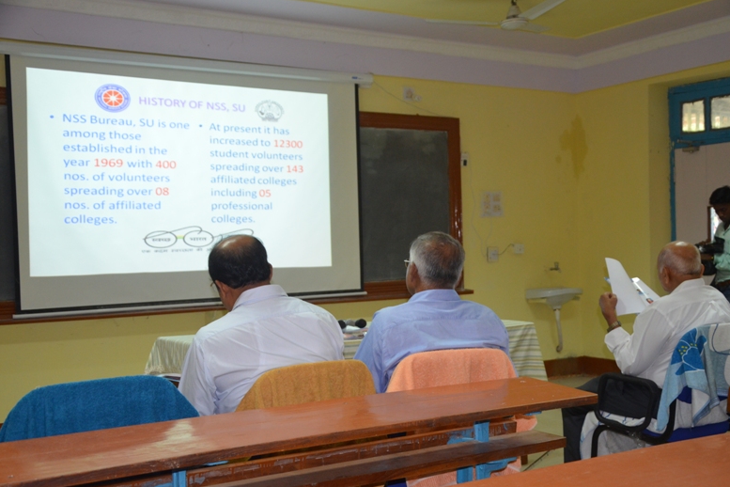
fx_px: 750
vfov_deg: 35.9
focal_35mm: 37
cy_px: 245
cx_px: 363
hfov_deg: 51.9
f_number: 3.8
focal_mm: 24
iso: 1000
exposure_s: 1/60
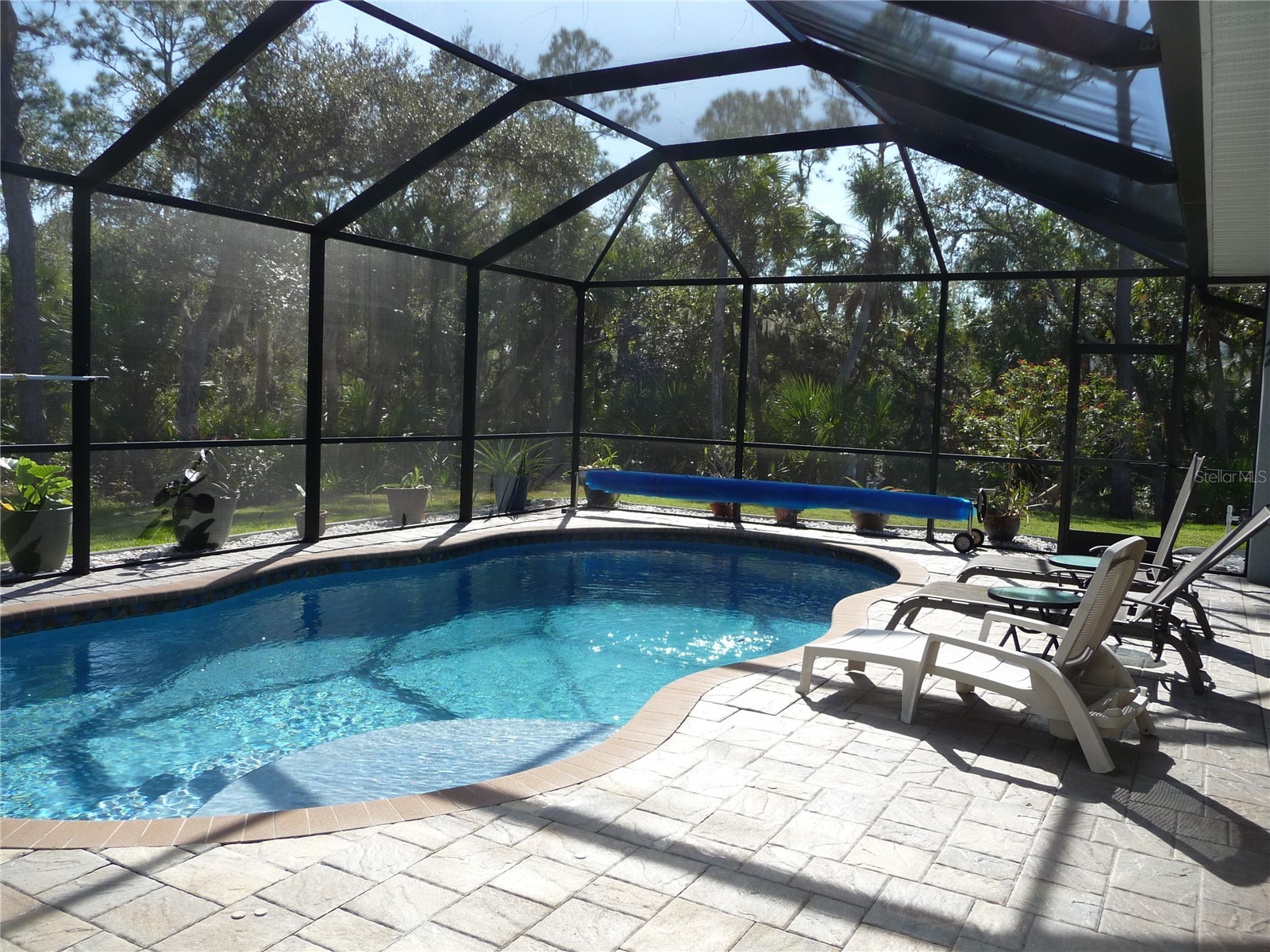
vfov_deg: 49.7
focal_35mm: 28
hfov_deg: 63.4
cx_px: 635
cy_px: 476
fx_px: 1027
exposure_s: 1/500
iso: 100
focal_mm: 4.7
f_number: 3.3
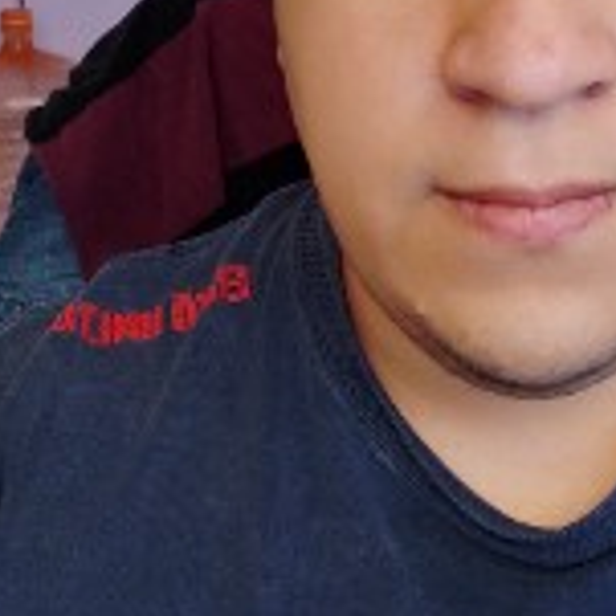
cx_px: 545
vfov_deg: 35.6
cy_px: -20
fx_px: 846
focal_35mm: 42
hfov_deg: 37.6
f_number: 2
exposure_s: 1/30
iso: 384
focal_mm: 3.52
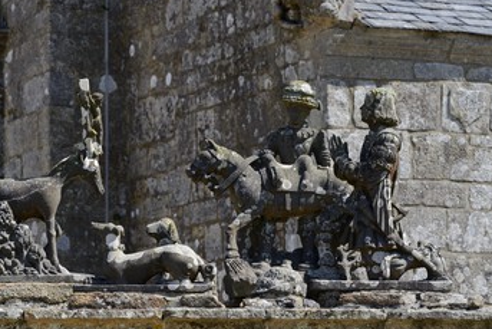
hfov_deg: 13.4
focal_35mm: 153
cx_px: 197
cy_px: 161
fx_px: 2092
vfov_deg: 9.0
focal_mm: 125
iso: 200
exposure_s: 1/500
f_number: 6.3
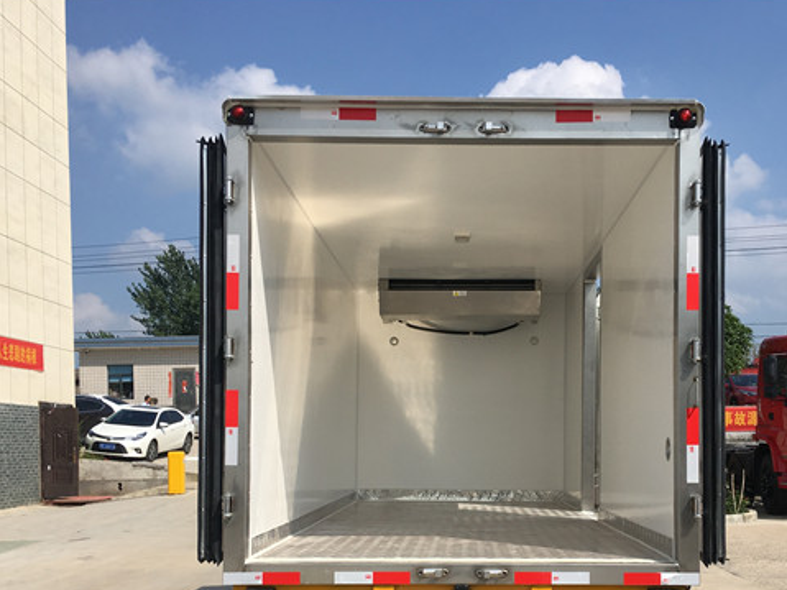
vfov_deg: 33.1
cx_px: 476
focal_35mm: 43
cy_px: 427
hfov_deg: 43.6
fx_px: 977
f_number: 2.2
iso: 25
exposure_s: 1/2198
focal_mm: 4.15
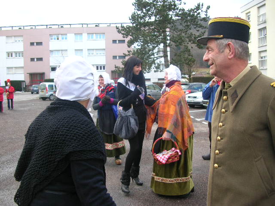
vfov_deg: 40.7
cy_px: 103
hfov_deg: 52.6
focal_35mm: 35
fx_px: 278
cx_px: 138
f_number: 2.8
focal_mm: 5.8
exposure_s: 1/134
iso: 50
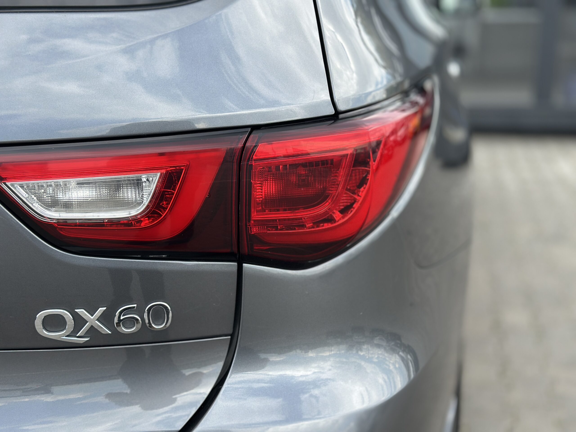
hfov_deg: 39.7
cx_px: 288
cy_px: 216
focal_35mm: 48
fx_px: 799
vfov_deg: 30.3
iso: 80
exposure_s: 1/903
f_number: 1.78
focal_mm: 6.86
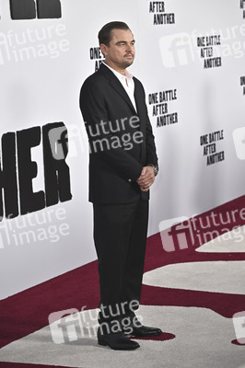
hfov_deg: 13.9
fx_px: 1002
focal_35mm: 98
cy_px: 184
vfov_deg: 20.8
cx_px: 122
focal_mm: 98
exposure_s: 1/320
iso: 800
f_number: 5
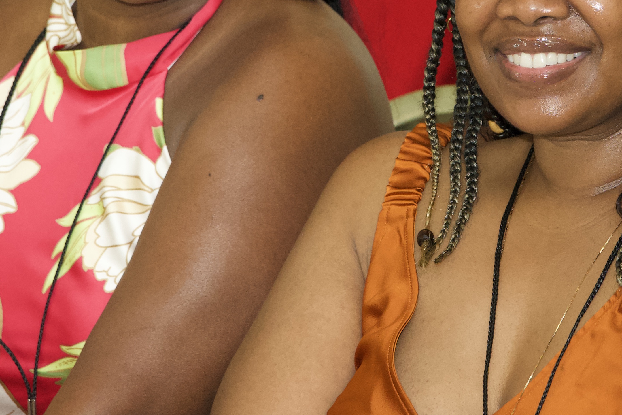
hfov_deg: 4.1
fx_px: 8691
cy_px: 44
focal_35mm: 503
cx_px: 408
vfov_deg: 2.7
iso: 2500
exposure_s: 1/250
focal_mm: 150
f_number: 4.5
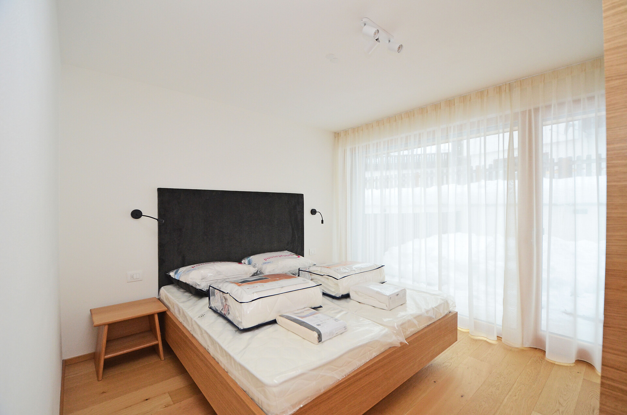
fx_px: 261
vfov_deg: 77.1
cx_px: 314
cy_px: 208
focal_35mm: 15
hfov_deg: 100.5
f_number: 4
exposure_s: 1/60
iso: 900
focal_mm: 10
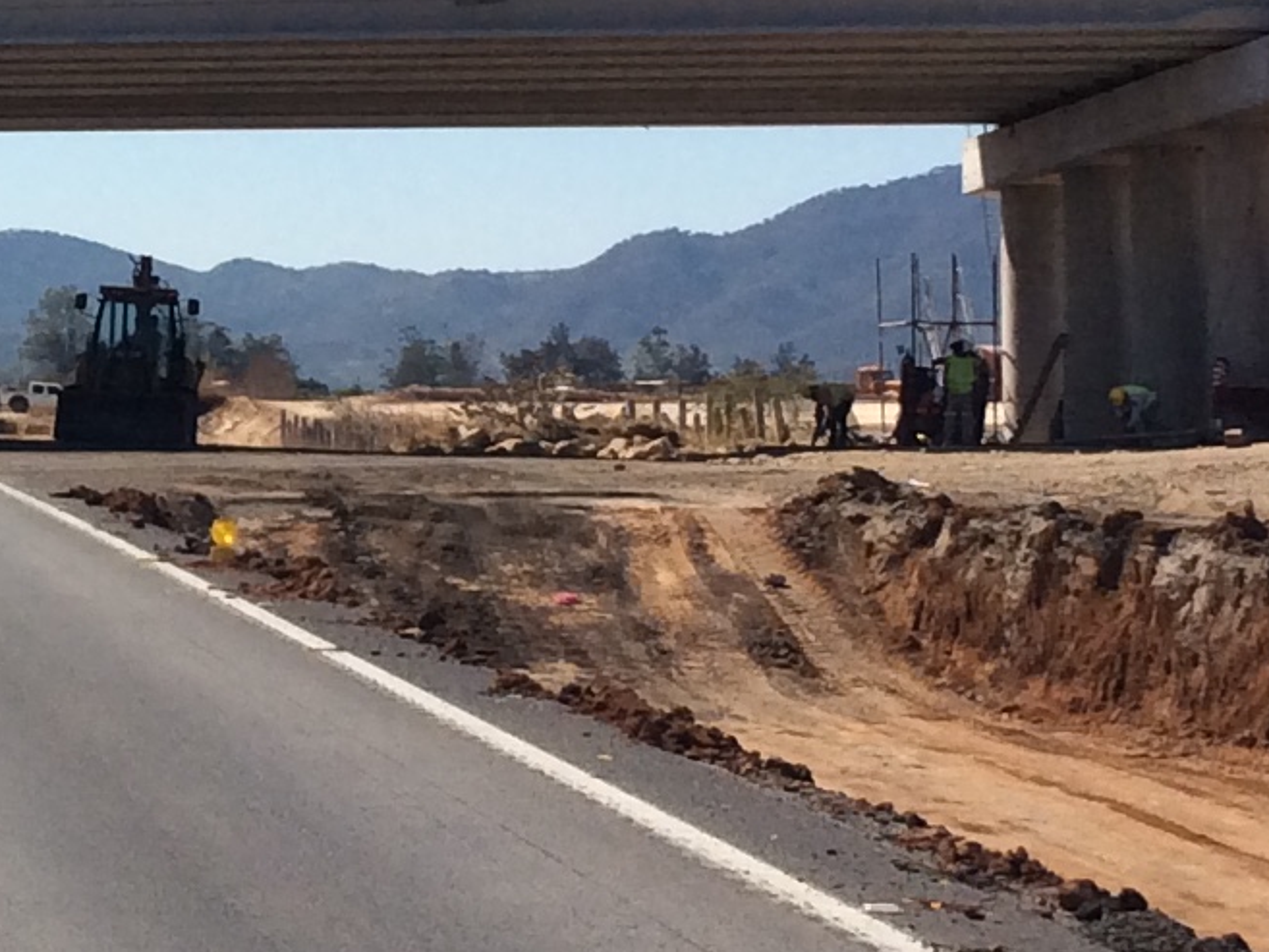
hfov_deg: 15.3
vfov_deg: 11.7
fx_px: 4620
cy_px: 14
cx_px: -73
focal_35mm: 126
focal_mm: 3.3
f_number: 2.4
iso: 32
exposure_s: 1/2488
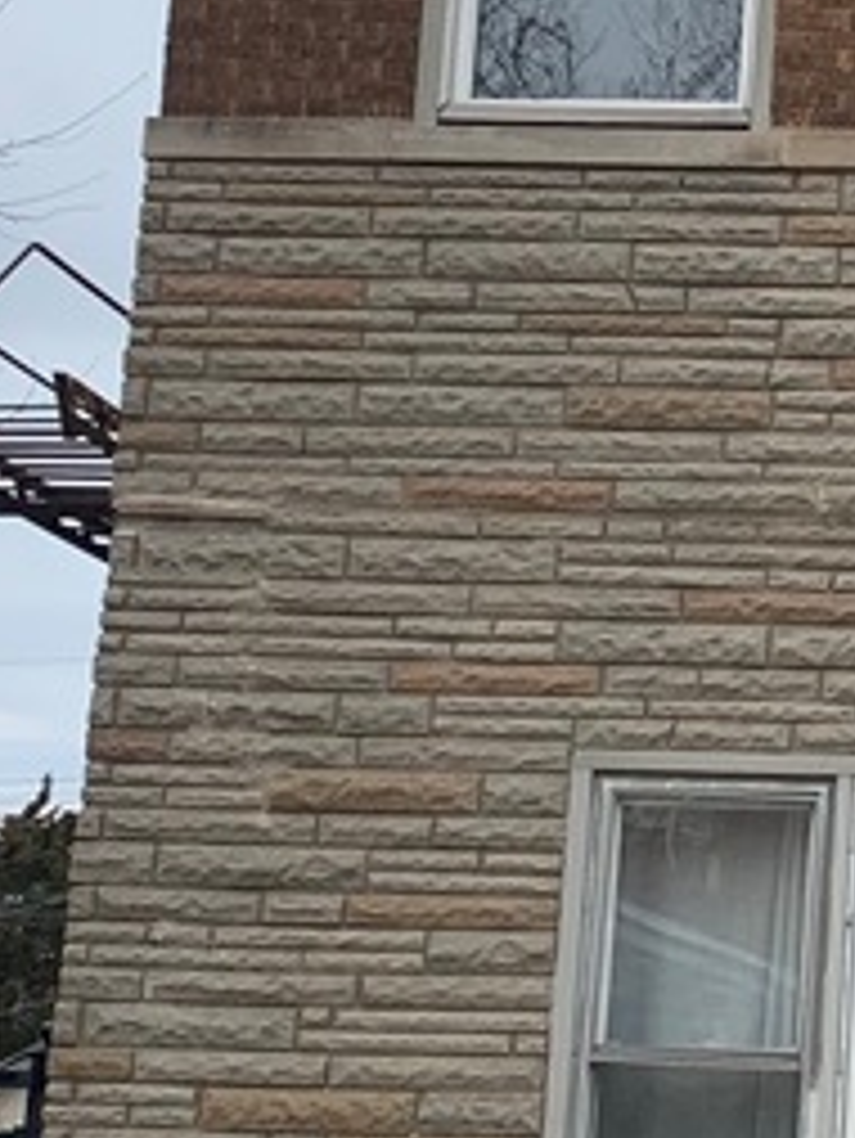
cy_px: 409
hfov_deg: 12.8
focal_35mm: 111
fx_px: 3652
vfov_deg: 17.7
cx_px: 1192
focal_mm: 4.25
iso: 25
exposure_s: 1/1779
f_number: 1.8
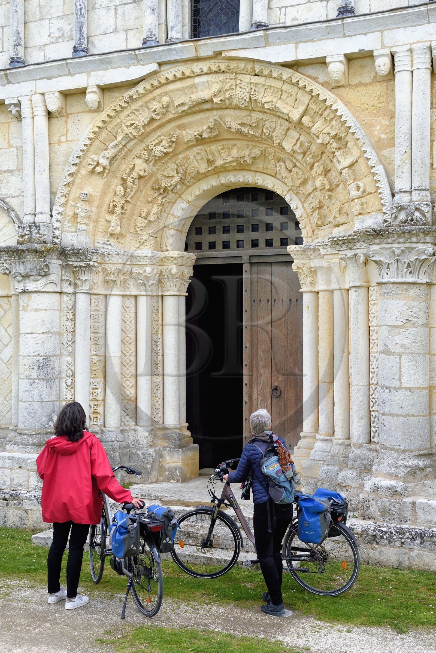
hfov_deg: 33.4
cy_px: 326
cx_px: 218
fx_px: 727
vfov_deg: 48.5
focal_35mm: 40
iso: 800
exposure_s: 1/640
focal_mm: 40
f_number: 8
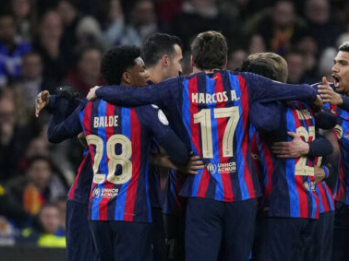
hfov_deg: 1.7
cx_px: 145
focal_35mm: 1145
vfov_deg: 1.3
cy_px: 182
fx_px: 11537
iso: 2500
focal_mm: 400
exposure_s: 1/3200
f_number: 2.8
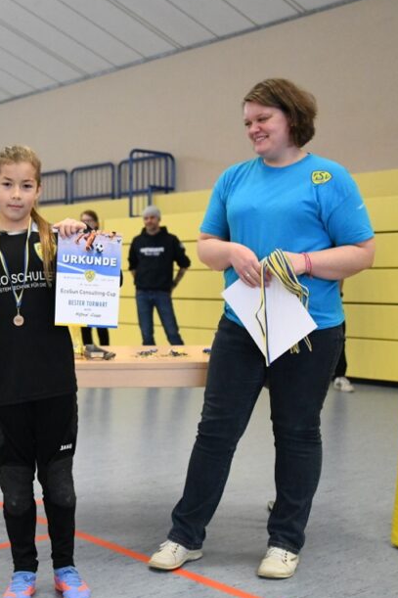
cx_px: 47
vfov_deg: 35.1
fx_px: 946
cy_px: 303
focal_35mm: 57
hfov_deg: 23.2
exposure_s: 1/1000
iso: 8000
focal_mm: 34
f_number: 2.8
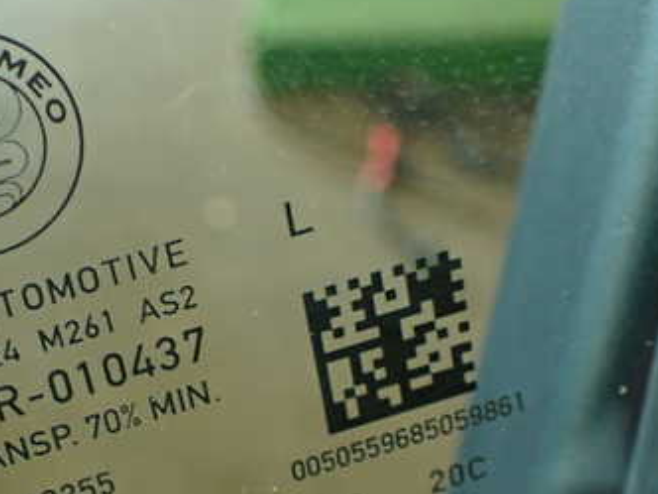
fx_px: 1236
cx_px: 107
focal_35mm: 65
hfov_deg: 29.0
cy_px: 369
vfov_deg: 22.4
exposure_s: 1/40
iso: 320
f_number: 2.5
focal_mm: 6.37
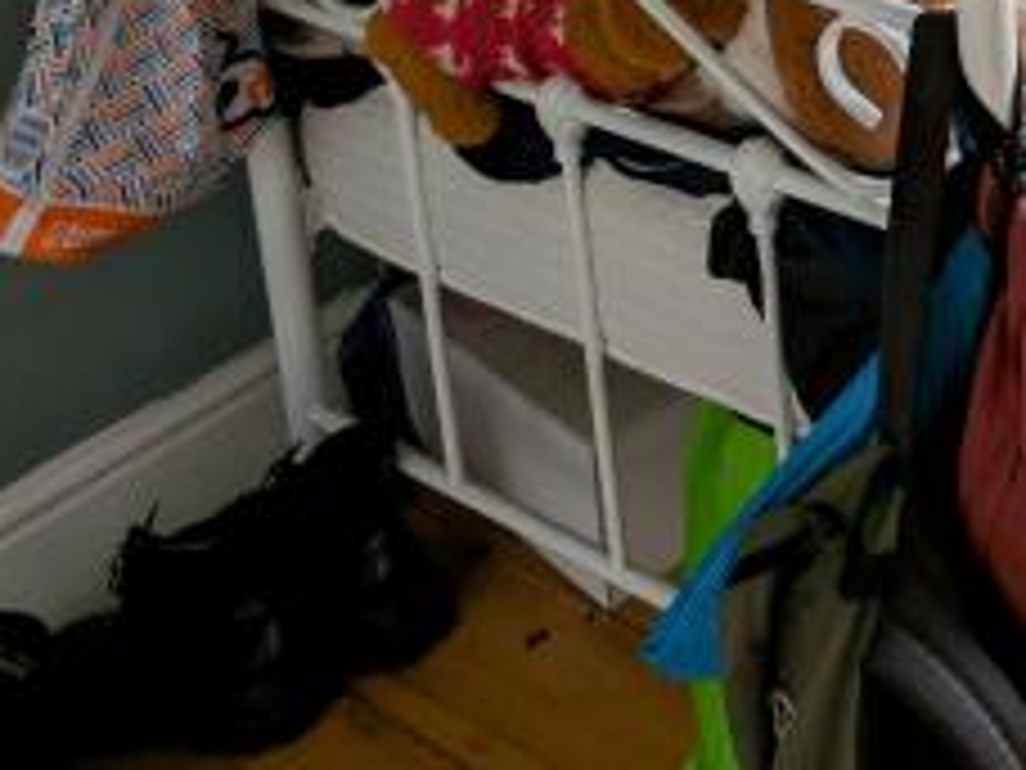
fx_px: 1601
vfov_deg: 20.5
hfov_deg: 26.7
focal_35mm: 54
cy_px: -556
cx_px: 1494
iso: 42
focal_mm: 2.23
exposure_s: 1/97.7
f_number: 1.95
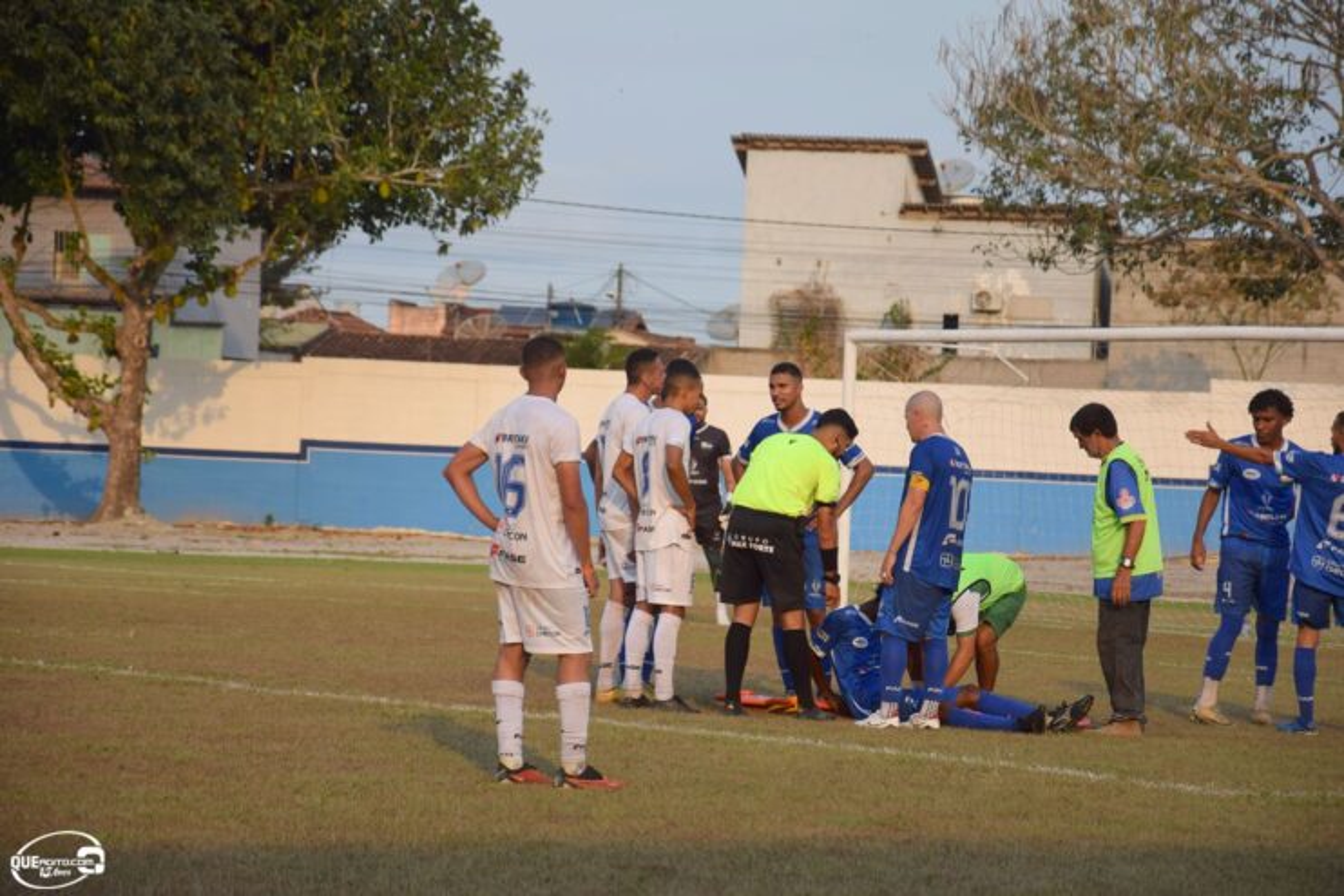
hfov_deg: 13.0
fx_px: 5881
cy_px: 448
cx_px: 672
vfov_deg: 8.7
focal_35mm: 158
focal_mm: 105
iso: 200
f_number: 5.6
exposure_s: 1/500
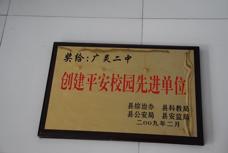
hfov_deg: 37.8
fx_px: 333
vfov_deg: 25.8
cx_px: 114
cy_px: 76
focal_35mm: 52
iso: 800
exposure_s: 1/20
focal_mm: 35
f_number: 4.2
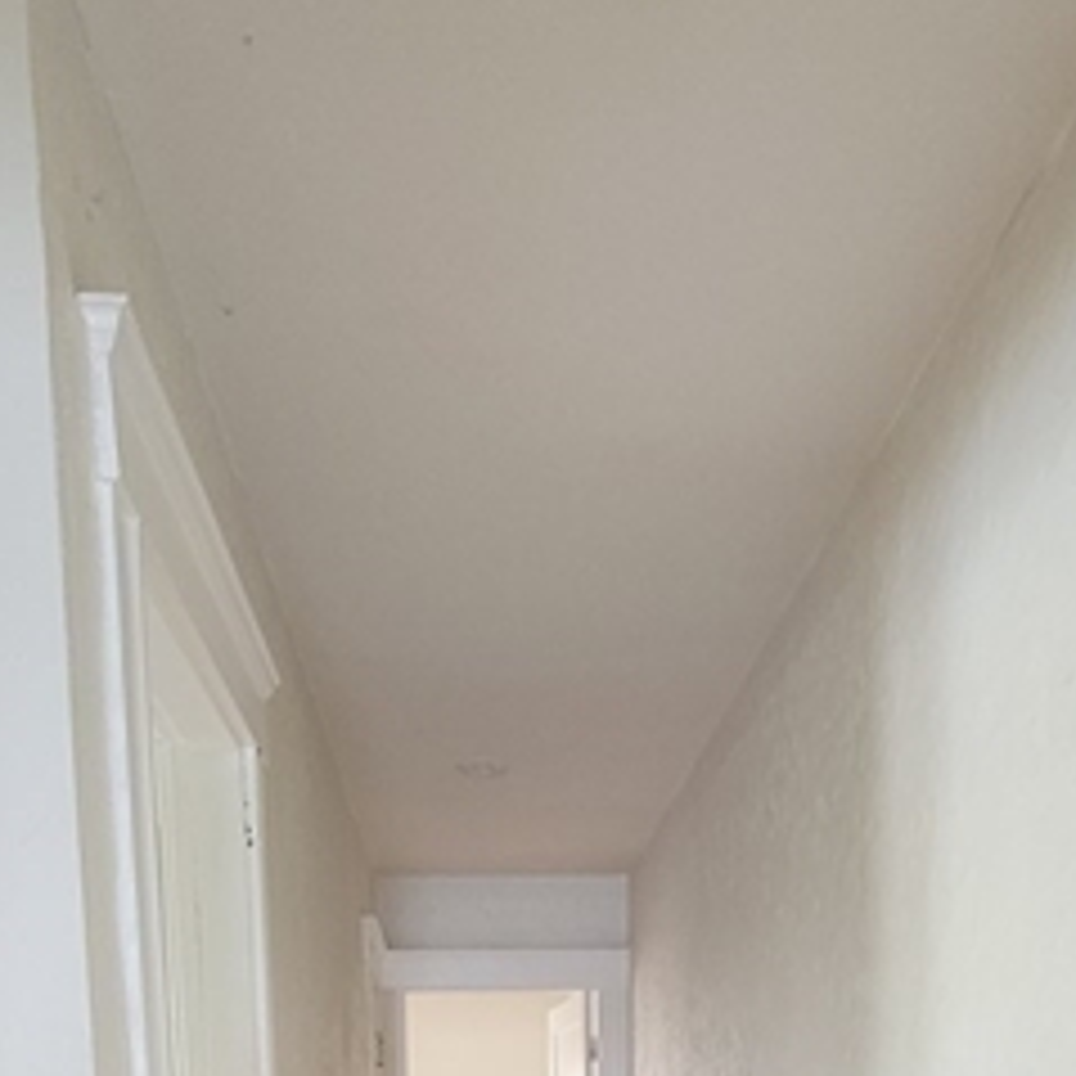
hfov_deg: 44.8
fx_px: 1301
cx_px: 603
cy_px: 1387
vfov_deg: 33.4
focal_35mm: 37
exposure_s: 1/29
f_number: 2.2
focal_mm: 2.2
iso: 640
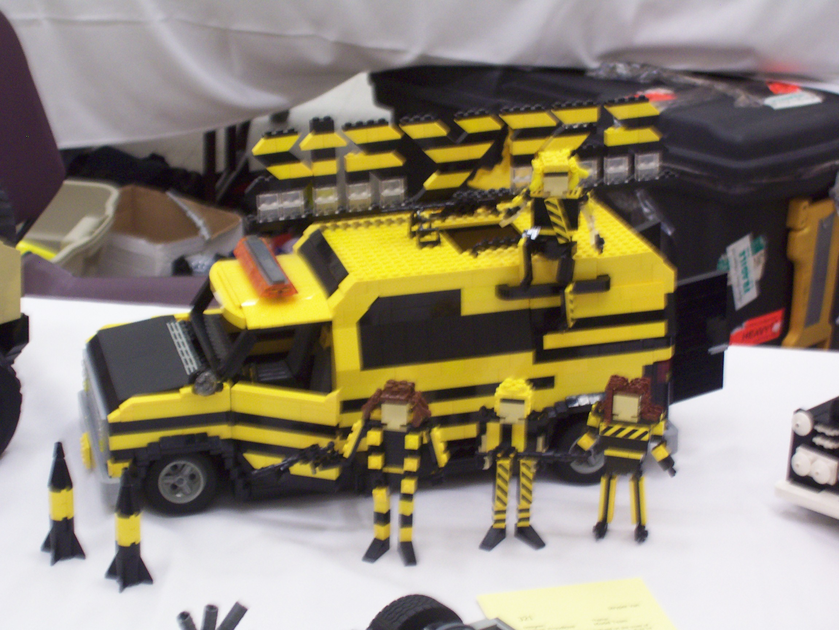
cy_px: 315
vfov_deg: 18.0
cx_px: 420
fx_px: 1987
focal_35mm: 82
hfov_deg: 23.8
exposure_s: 1/12.5
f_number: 4
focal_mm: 13.5
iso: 160
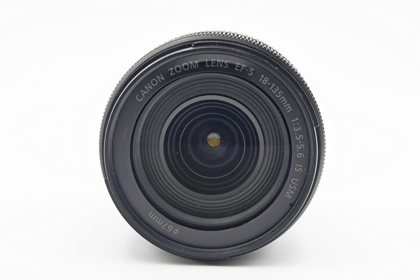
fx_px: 1132
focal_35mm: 97
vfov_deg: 14.1
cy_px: 140
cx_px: 210
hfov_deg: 21.0
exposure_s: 1/100
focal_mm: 65
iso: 1600
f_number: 8
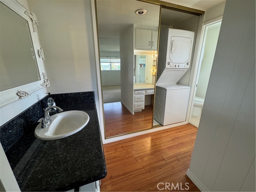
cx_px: 128
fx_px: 104
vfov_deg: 85.7
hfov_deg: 102.1
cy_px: 96
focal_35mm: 14
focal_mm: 2.22
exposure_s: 1/120
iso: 100
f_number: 2.2
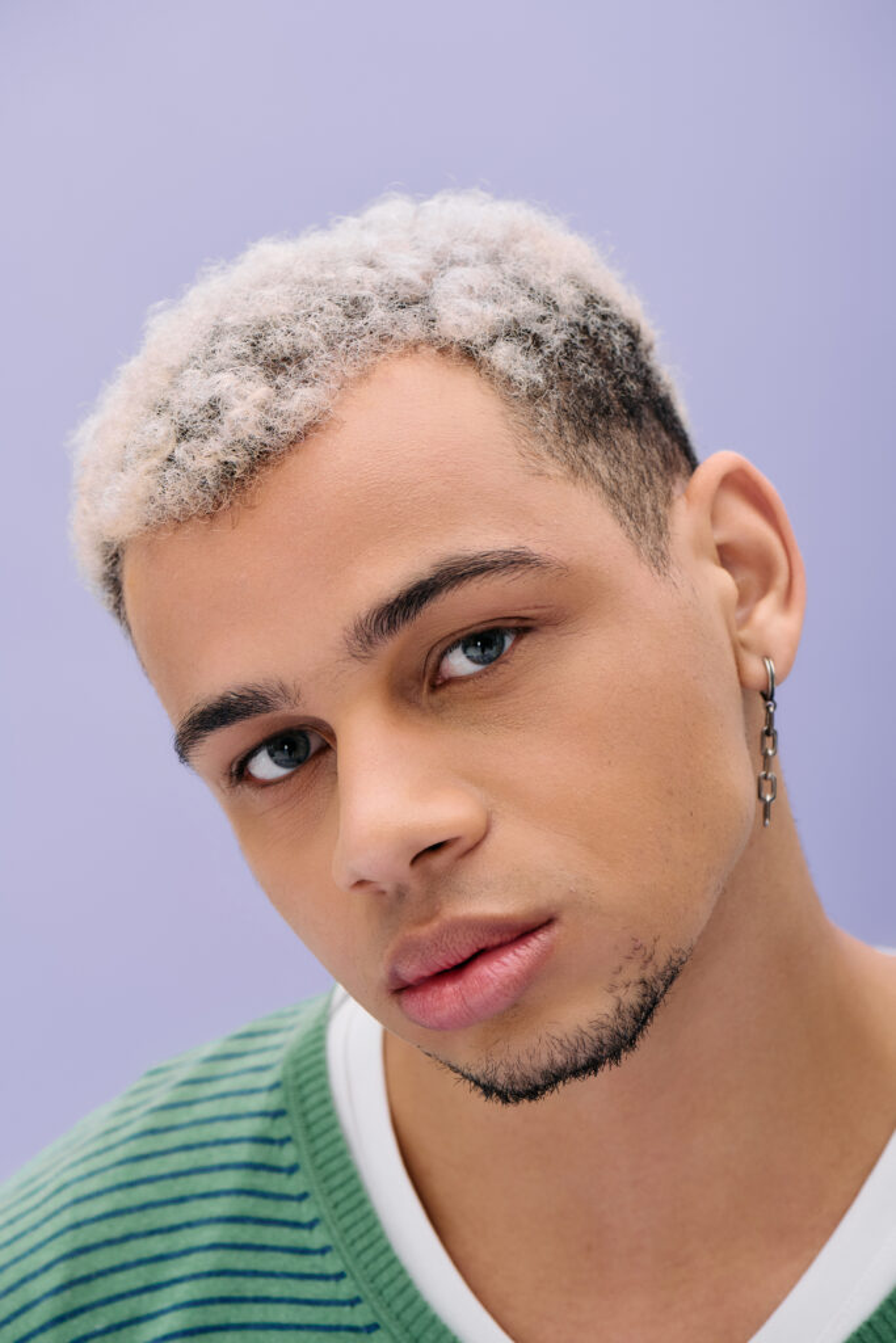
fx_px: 3918
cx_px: 448
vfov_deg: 19.5
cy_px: 672
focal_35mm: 105
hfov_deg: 13.0
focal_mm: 105
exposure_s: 1/200
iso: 400
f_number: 10
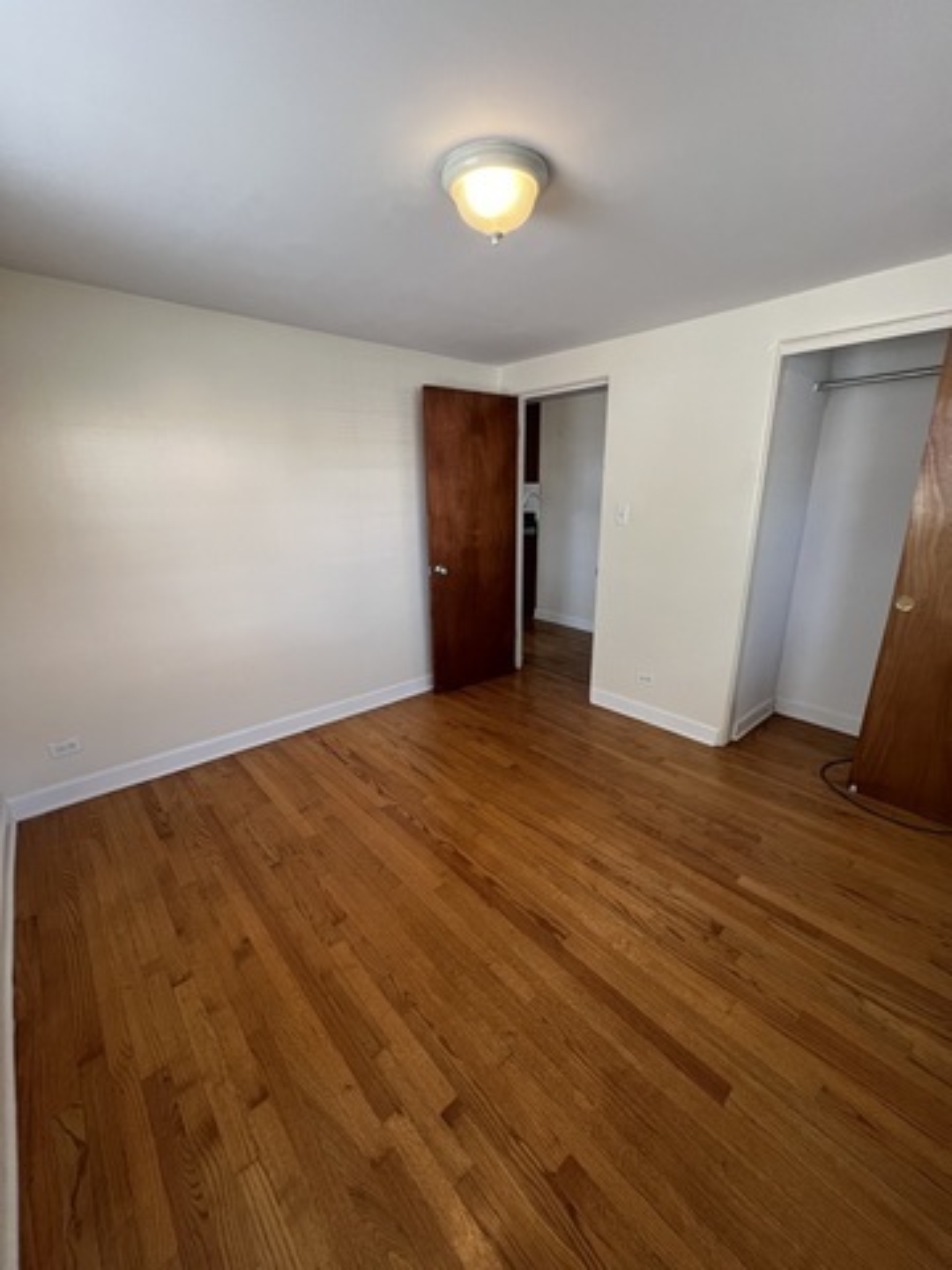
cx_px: 476
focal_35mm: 13
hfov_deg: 89.9
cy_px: 635
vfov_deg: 106.2
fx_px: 477
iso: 200
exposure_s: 1/120
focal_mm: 1.57
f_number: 1.8
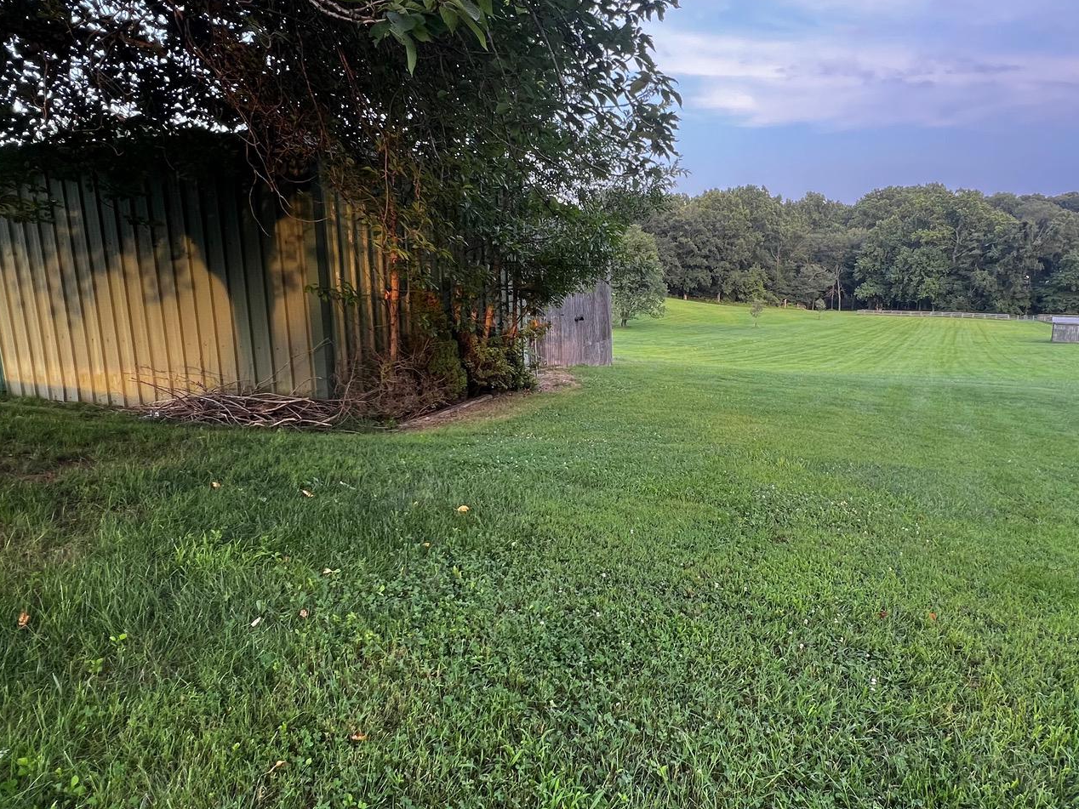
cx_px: 616
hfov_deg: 78.5
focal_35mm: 21
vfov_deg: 63.4
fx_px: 655
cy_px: 402
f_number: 1.8
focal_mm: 1.57
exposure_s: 1/99
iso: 64
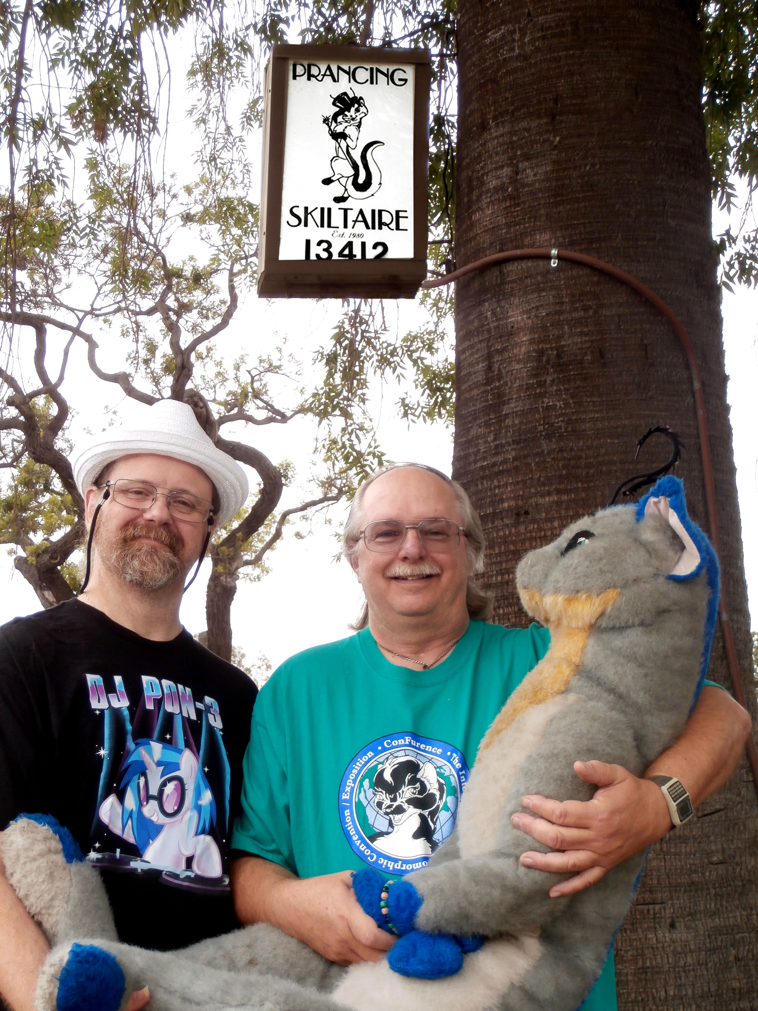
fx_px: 1664
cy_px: 506
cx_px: 379
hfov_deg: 25.7
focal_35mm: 57
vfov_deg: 33.8
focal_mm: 10.11
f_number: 4.5
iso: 100
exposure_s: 1/80
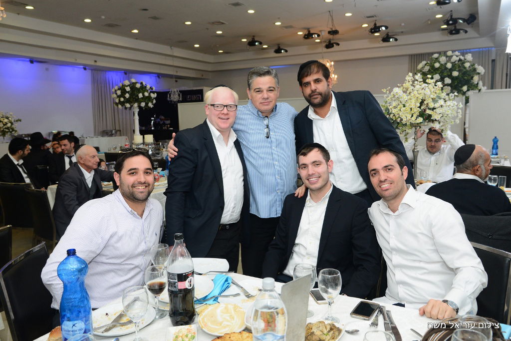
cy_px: 170
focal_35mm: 30
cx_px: 256
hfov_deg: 61.9
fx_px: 426
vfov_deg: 43.6
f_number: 6.3
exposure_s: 1/100
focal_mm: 30
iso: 1600
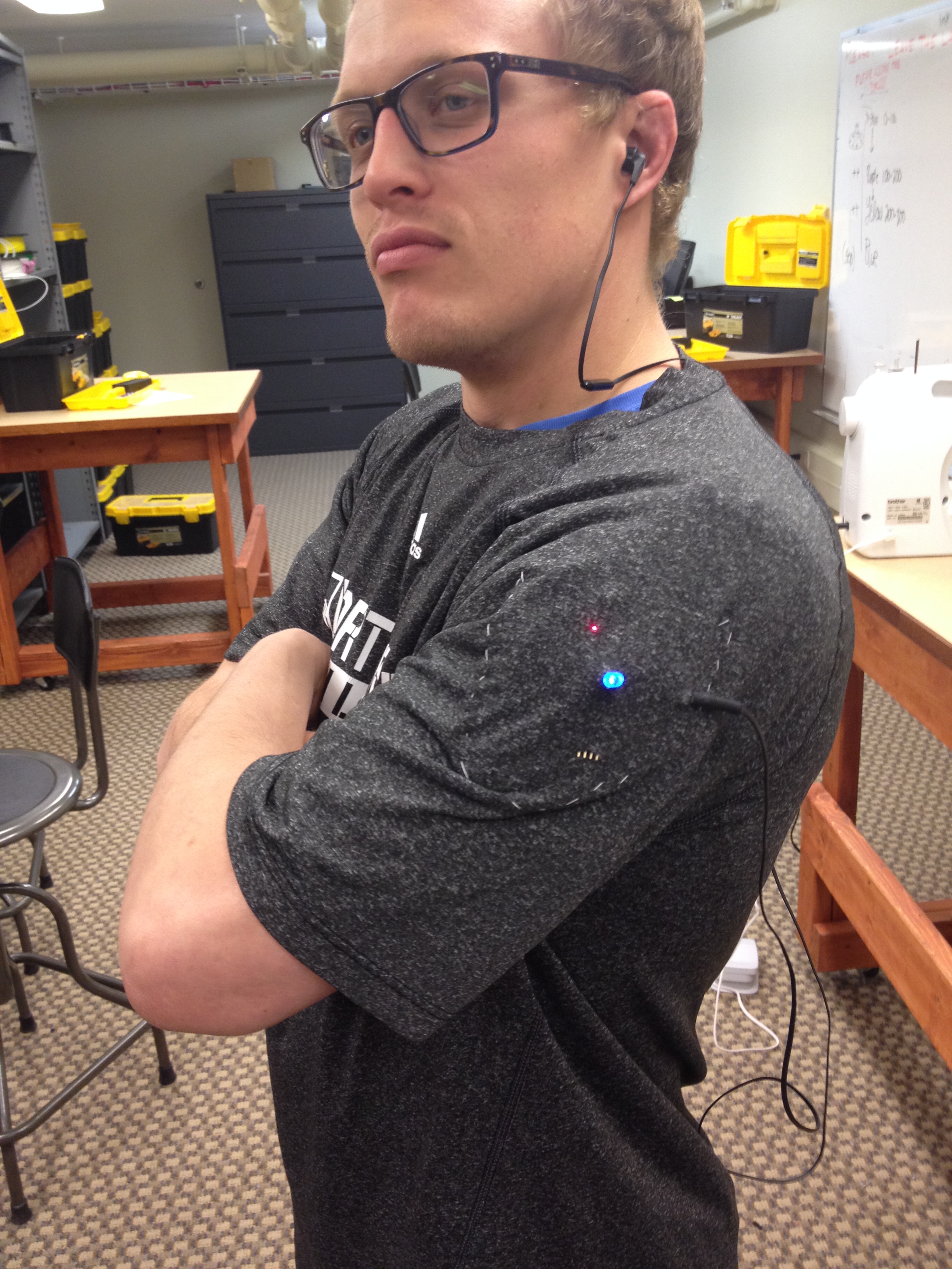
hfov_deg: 40.7
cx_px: 476
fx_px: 1283
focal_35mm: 35
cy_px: 634
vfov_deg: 52.6
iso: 100
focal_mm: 4.28
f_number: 2.4
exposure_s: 1/20
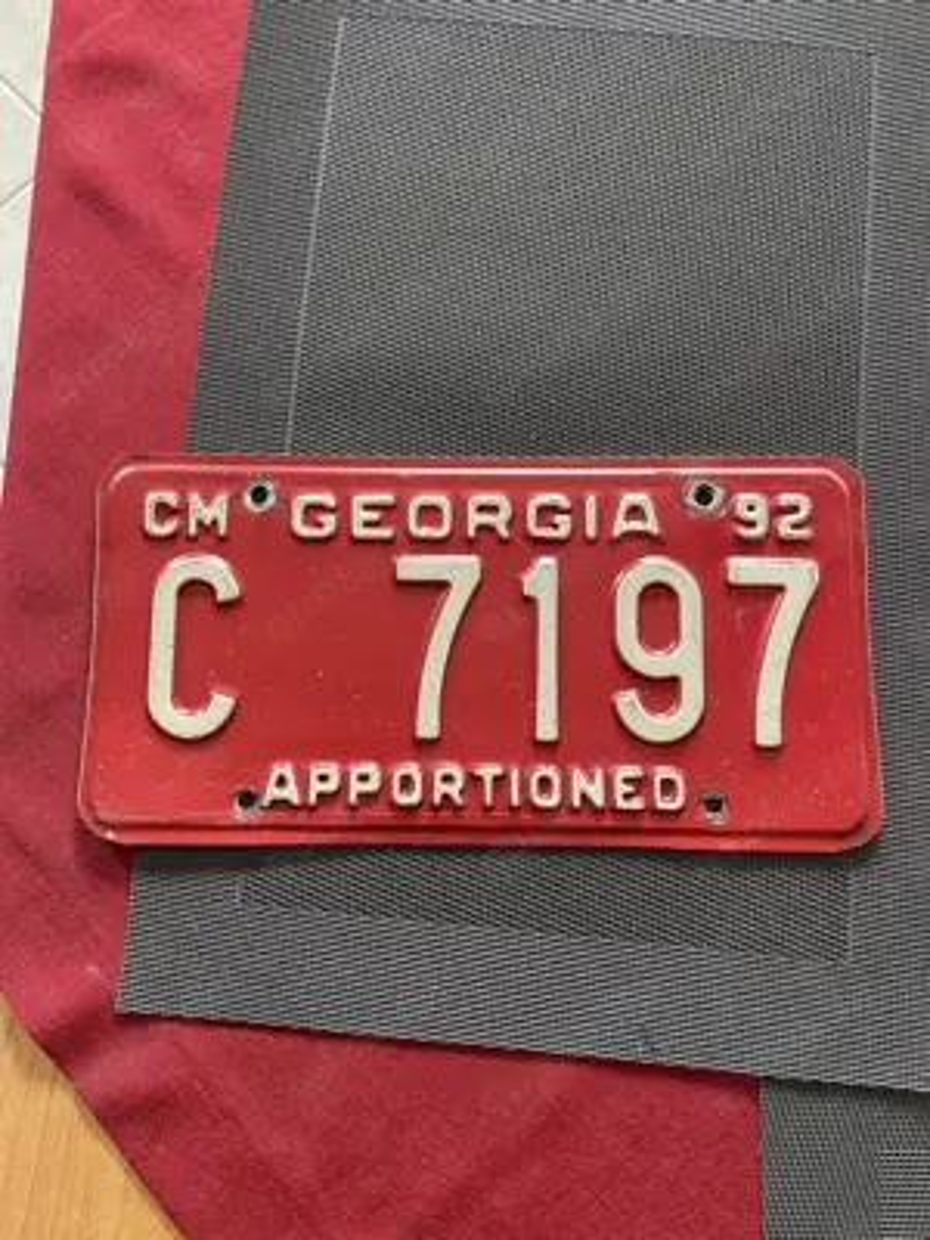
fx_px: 931
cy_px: 620
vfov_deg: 67.3
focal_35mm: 26
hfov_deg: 53.1
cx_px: 465
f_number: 1.6
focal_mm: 4.2
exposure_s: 1/60
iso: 250
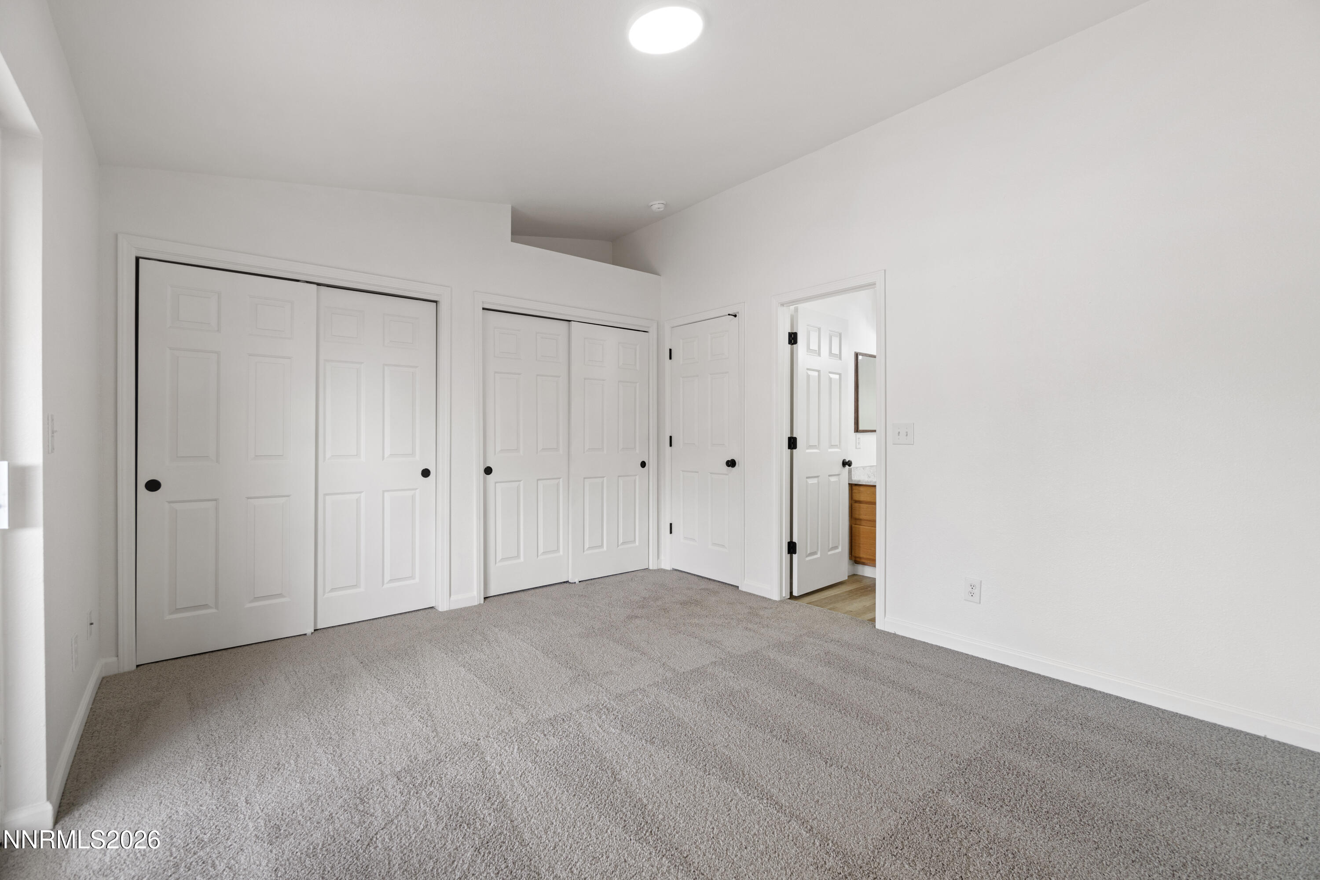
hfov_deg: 100.4
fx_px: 550
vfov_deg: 77.3
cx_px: 660
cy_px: 440
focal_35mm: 15
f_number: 6.3
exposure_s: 1/2
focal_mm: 10
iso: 100
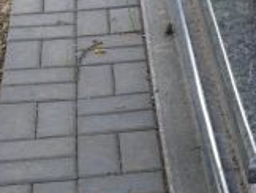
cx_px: 431
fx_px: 1022
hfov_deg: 13.1
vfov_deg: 10.8
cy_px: 57
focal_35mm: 138
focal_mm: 7.4
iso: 100
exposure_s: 1/60
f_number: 2.8
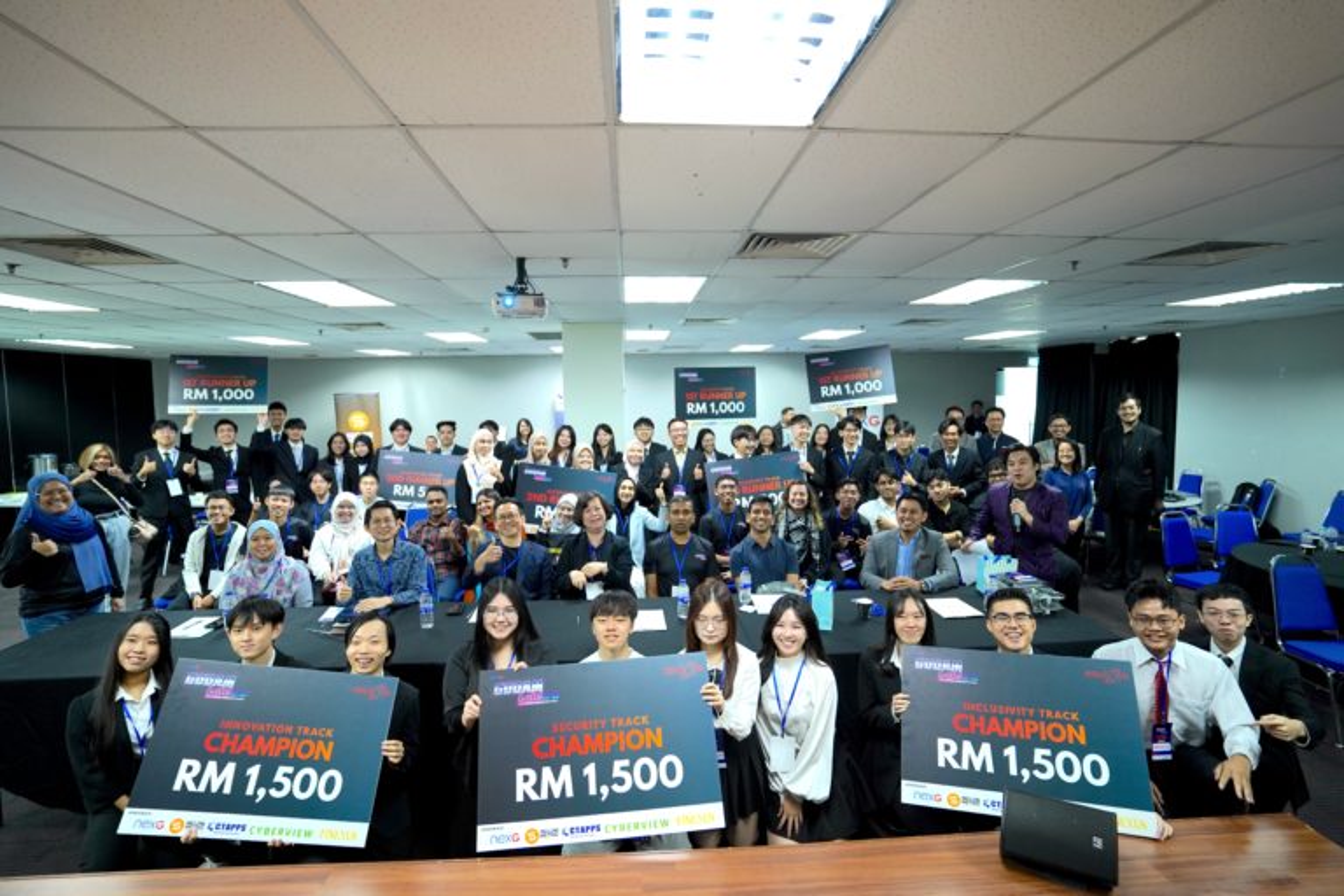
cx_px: 672
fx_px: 635
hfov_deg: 93.3
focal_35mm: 17
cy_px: 448
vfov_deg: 70.4
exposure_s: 1/125
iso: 1000
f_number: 2.8
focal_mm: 17
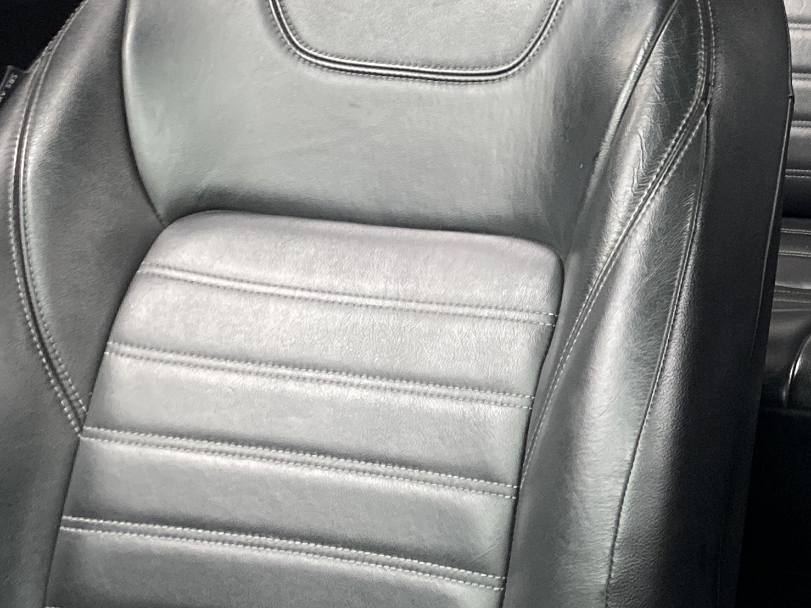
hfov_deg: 24.7
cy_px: 6
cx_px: 985
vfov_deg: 20.1
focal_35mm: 71
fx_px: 1663
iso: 500
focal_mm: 4.25
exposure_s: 1/30
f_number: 1.8
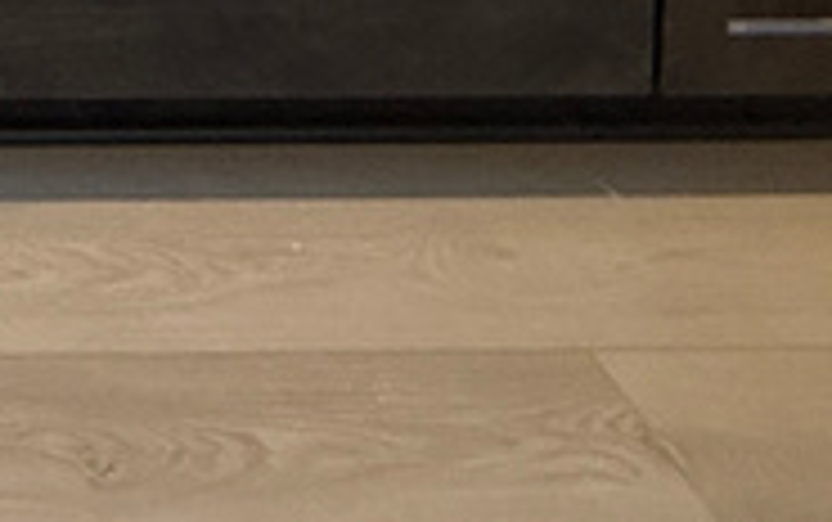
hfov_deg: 19.3
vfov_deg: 10.1
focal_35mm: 82
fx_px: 1861
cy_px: -1174
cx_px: -643
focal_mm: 2.22
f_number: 2.2
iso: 250
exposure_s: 1/120
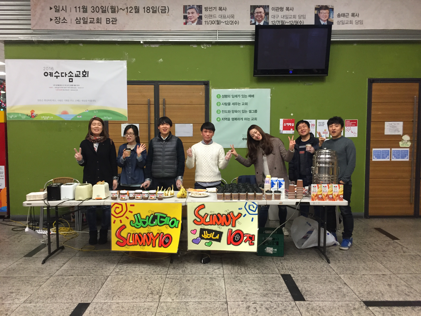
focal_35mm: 29
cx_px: 210
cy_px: 158
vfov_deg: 48.2
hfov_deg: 61.7
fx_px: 353
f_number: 2.2
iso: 125
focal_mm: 4.15
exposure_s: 1/30
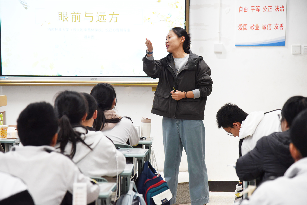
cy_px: 102
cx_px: 154
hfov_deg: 17.1
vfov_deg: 11.4
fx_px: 1024
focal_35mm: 120
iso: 2500
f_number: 4
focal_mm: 120
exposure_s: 1/320
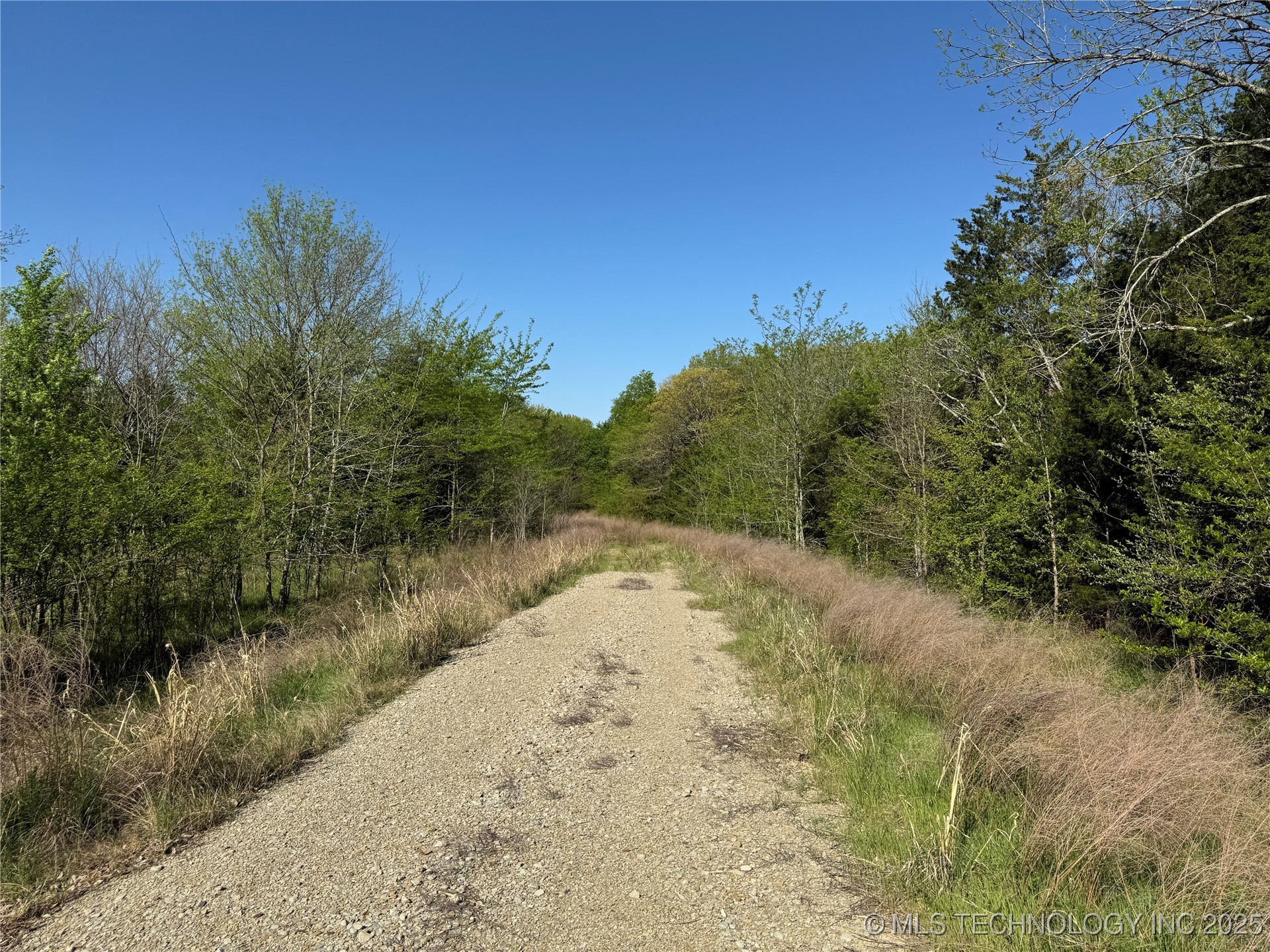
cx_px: 635
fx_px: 881
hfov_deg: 71.6
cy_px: 476
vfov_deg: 56.8
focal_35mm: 24
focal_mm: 6.76
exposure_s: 1/5348
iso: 80
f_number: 1.78
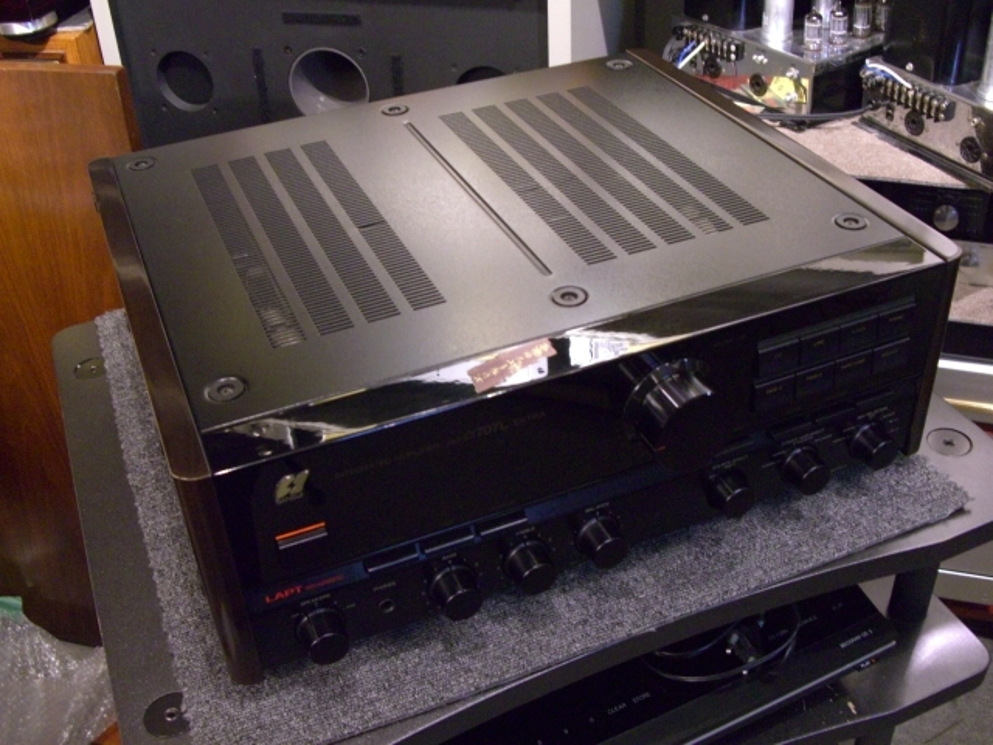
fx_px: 1090
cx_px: 496
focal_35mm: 38
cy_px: 372
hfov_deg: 49.0
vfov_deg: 37.7
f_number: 2.8
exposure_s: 1/13
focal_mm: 7.9
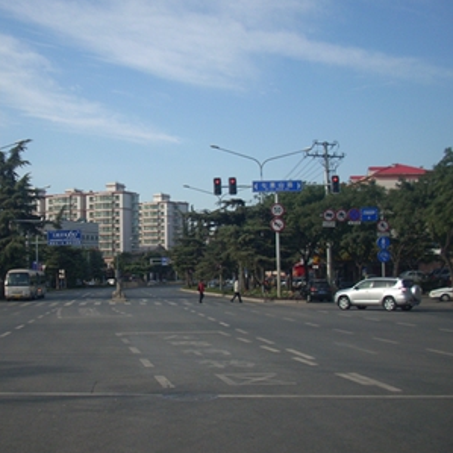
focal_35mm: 56
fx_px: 829
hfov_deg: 30.3
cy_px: 200
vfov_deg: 30.5
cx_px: 138
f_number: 5.6
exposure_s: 1/324
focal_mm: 6.2
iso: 64
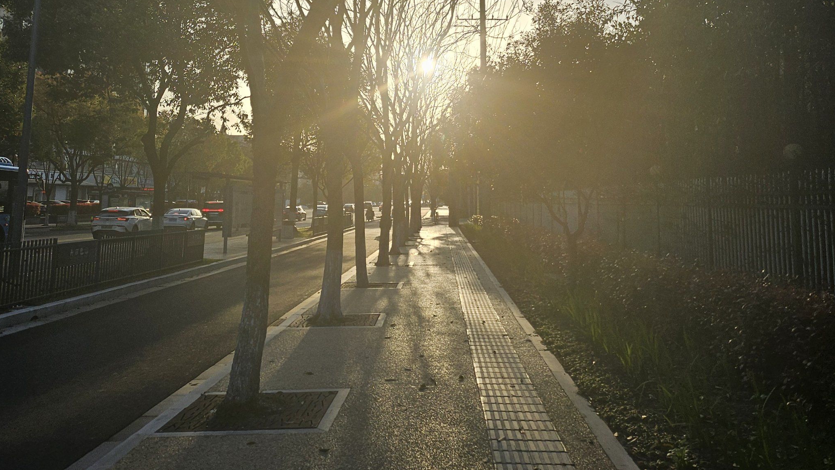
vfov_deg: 33.0
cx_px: 417
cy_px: 110
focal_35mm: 35
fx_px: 775
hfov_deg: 56.6
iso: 50
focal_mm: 5
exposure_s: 1/5000
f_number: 1.8
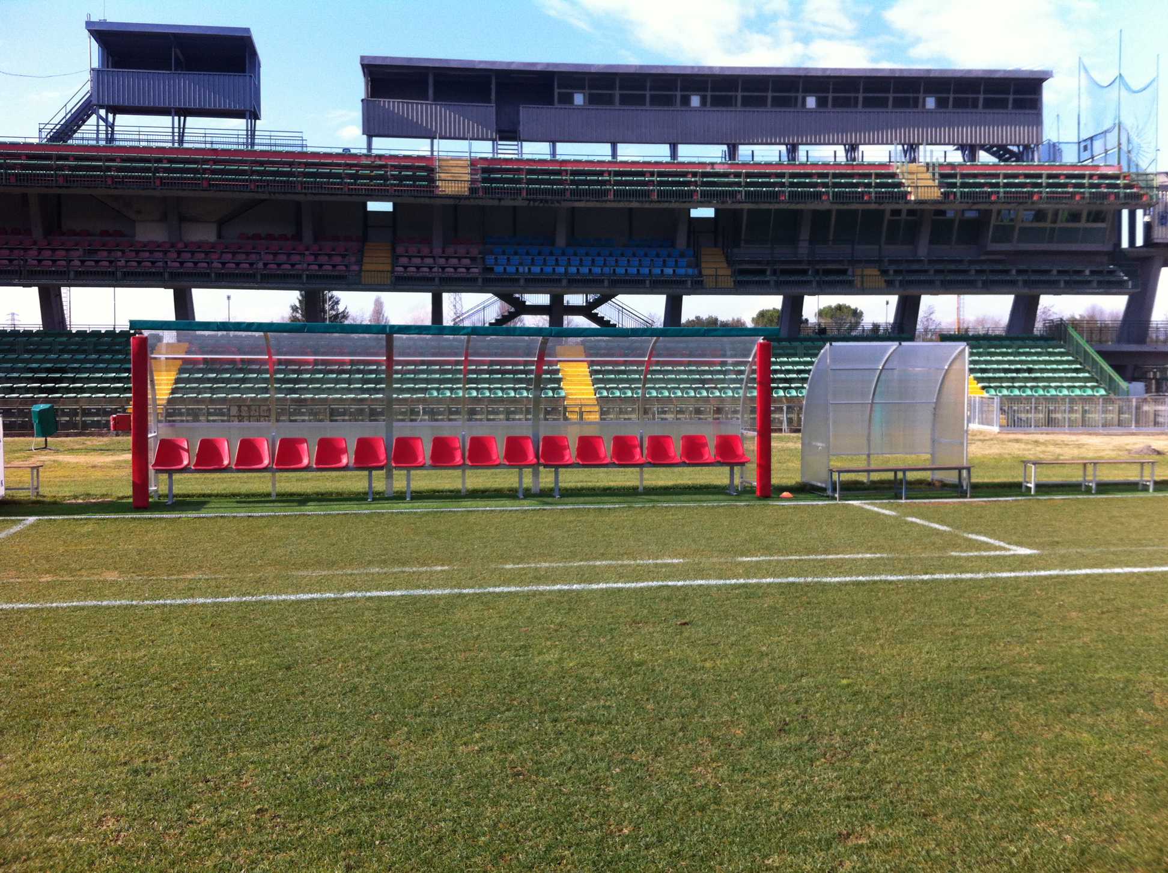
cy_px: 436
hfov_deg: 52.7
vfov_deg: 40.6
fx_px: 1179
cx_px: 584
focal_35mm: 35
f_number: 2.8
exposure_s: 1/656
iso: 80
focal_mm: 3.85
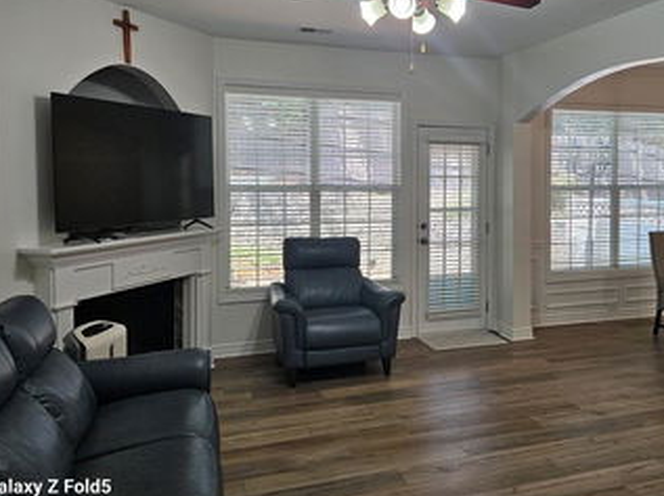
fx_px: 594
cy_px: 203
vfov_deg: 45.2
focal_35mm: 31
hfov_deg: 58.0
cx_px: 391
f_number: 1.8
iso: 80
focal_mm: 5.4
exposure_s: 1/120
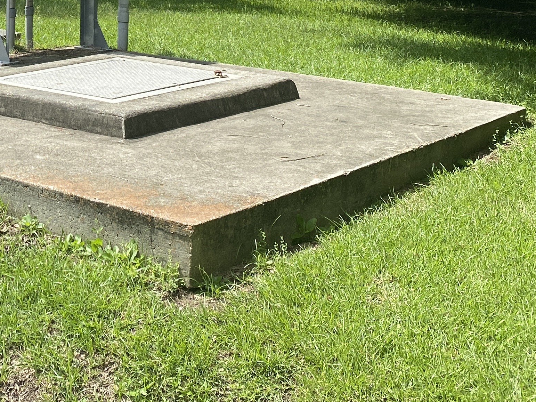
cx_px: -2
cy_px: -104
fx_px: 1053
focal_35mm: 68
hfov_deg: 27.0
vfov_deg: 20.0
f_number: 1.8
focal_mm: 4.25
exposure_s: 1/1838
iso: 32
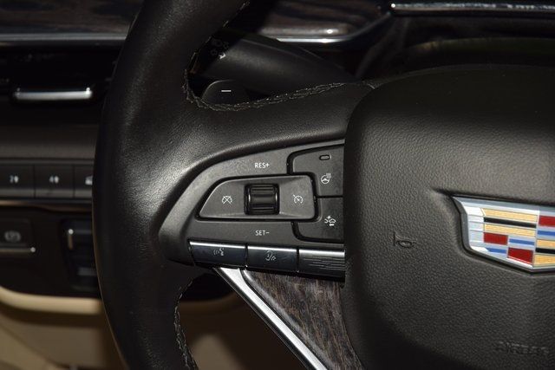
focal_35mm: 105
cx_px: 278
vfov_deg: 13.0
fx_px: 1619
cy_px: 185
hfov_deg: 19.5
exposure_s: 1/125
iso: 100
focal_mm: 70
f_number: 8
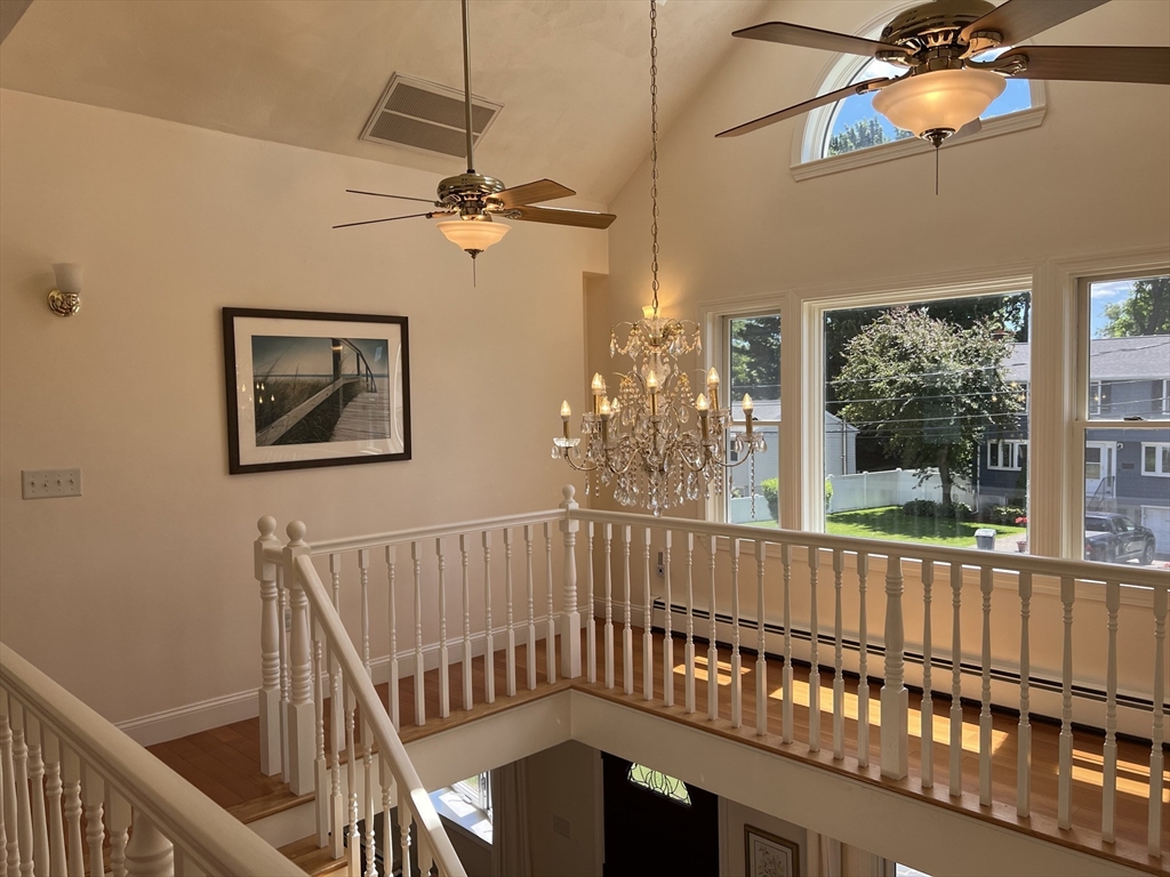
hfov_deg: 67.3
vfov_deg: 53.1
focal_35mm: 26
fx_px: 879
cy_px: 438
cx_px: 585
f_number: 1.5
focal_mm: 5.7
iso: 50
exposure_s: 1/674
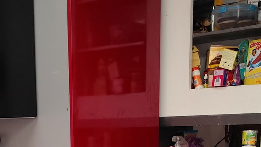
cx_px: 46
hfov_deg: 22.3
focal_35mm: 94
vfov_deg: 11.6
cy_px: 296
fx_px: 651
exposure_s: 1/100
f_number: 1.65
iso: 320
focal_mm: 6.14
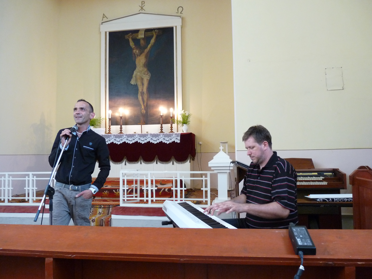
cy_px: 140
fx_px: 290
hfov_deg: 65.3
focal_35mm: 27
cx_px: 186
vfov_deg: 51.4
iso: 400
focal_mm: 4.9
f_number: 2.8
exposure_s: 1/20
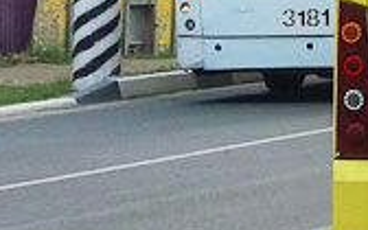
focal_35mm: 385
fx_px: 3861
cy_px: -445
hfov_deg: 5.4
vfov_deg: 3.3
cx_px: 467
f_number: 5.6
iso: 125
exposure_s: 1/500
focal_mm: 19.53
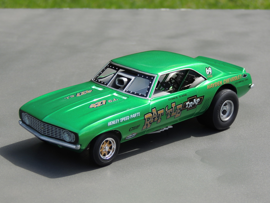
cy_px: 102
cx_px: 135
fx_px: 780
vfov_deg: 14.8
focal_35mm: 100
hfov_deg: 19.6
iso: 100
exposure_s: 1/250
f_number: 4.1
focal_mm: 17.8
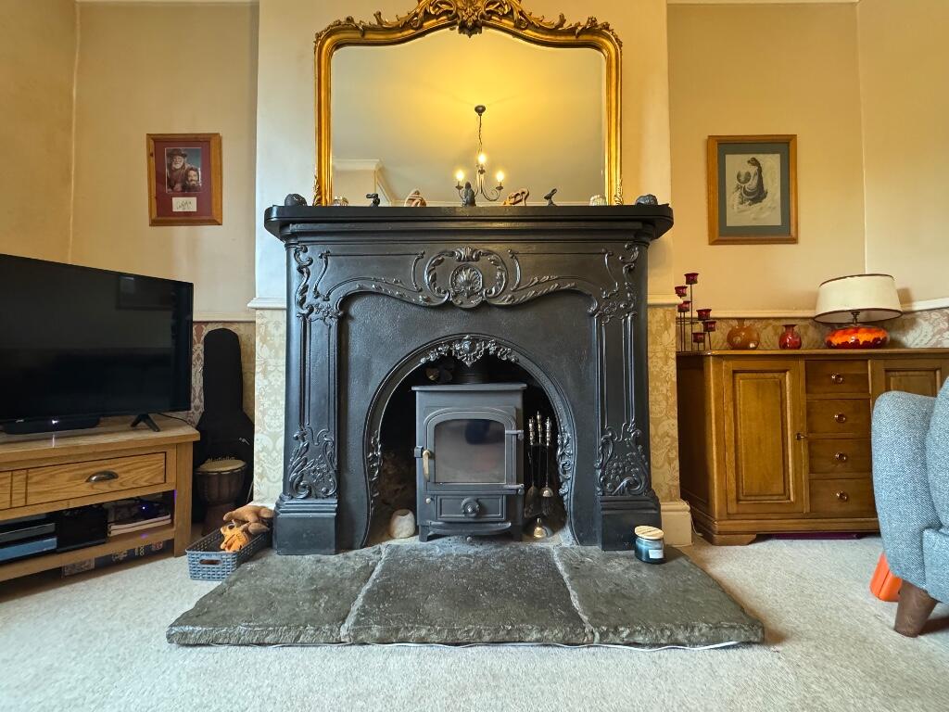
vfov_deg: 85.7
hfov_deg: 102.1
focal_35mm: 14
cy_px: 356
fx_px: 384
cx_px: 474
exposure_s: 1/50
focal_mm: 2.22
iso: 1250
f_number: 2.2
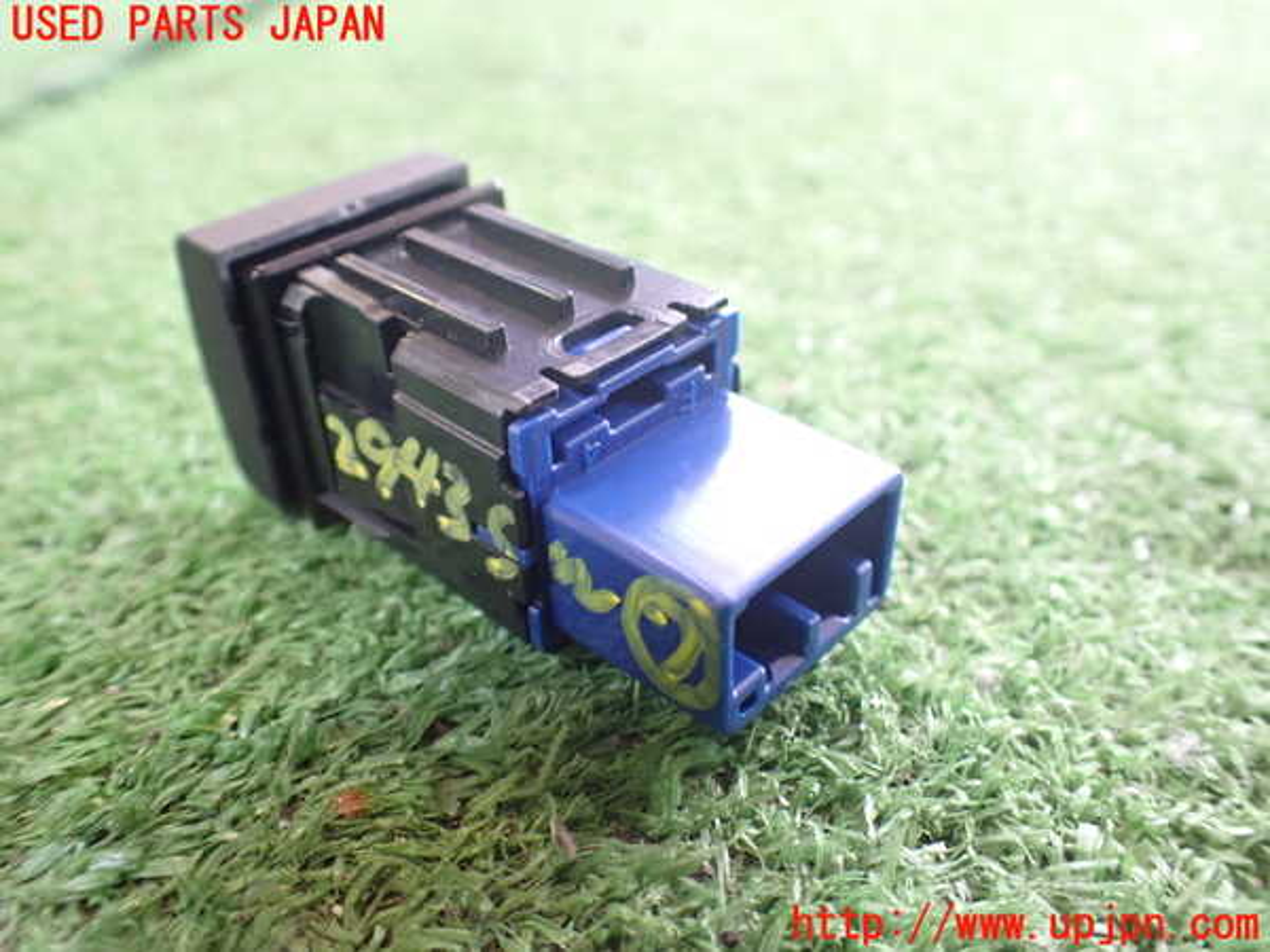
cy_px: 476
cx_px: 635
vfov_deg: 46.8
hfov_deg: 60.0
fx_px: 1101
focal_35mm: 30
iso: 800
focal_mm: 5.4
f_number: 2.3
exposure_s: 1/30
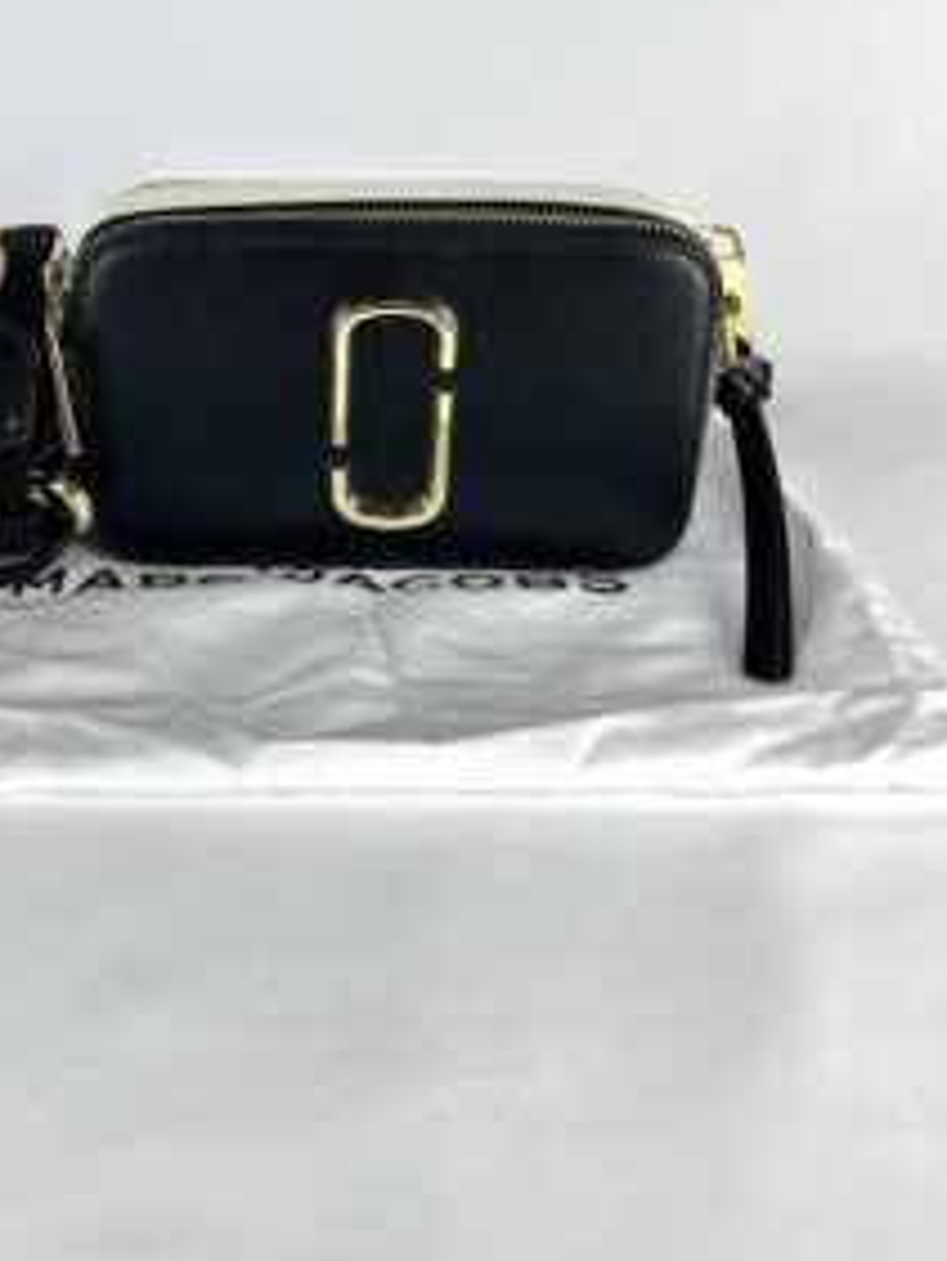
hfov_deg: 38.2
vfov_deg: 49.6
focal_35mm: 37
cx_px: 305
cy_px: 476
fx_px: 1349
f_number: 1.5
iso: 32
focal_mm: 5.7
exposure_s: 1/118
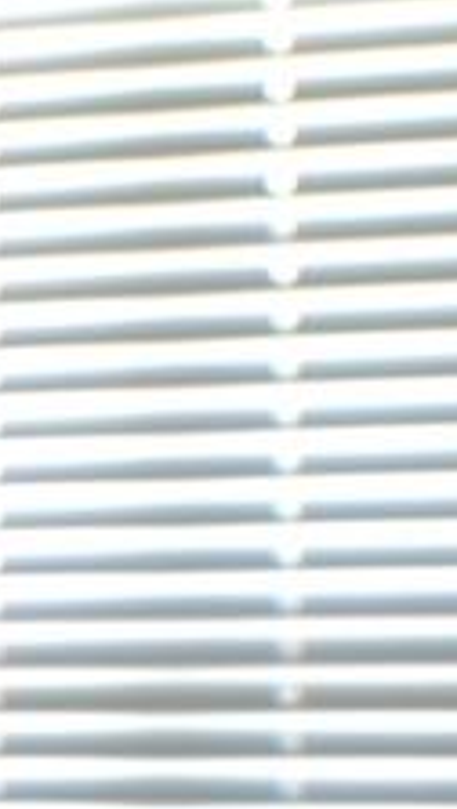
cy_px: 755
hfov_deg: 4.2
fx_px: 5797
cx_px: -1356
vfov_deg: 8.0
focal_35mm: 270
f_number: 5
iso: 100
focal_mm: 24
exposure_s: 1/4
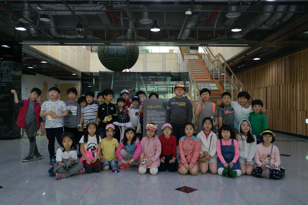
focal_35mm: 30
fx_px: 257
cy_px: 102
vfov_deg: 43.6
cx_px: 154
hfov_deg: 61.9
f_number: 3.5
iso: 200
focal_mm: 20
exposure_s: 1/40
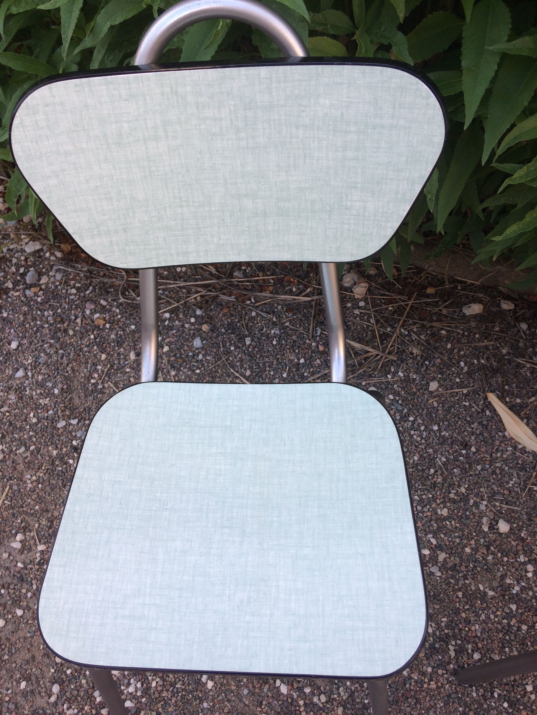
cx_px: 268
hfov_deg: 48.2
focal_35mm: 29
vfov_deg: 61.7
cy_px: 358
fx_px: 600
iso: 32
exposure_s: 1/113
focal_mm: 4.15
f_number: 2.2
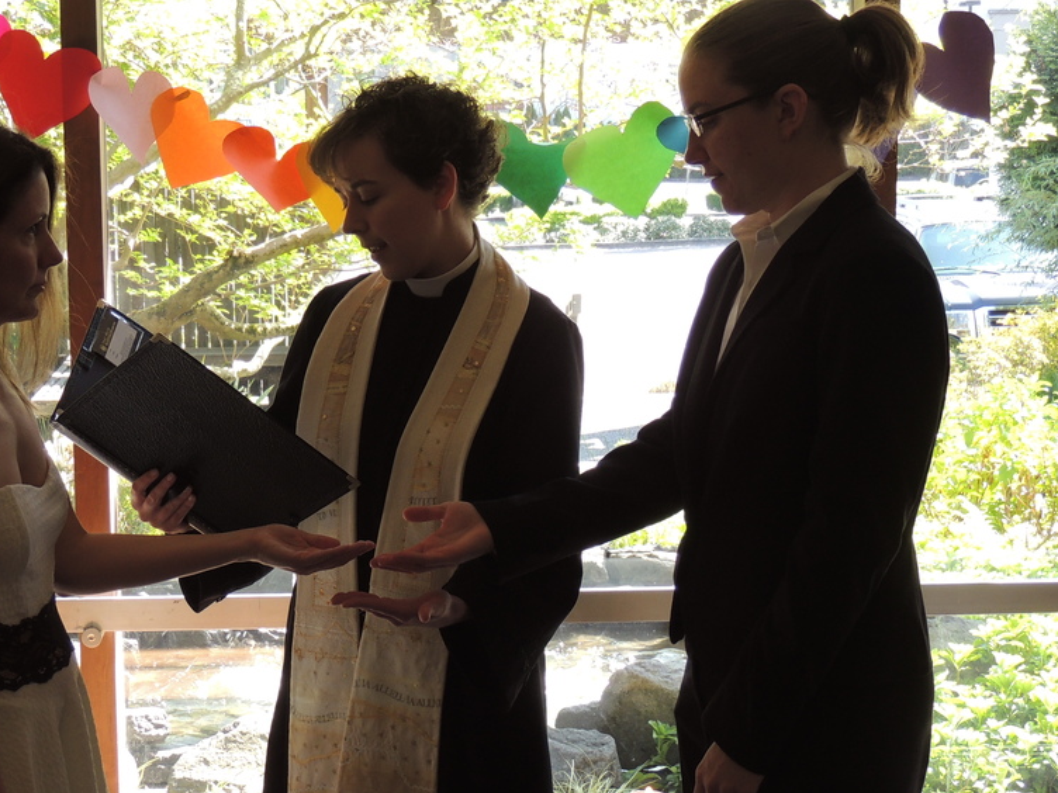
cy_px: 550
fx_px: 2445
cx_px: 385
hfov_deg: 24.3
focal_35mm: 80
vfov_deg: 18.4
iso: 100
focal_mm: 8.3
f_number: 3.5
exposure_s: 1/50
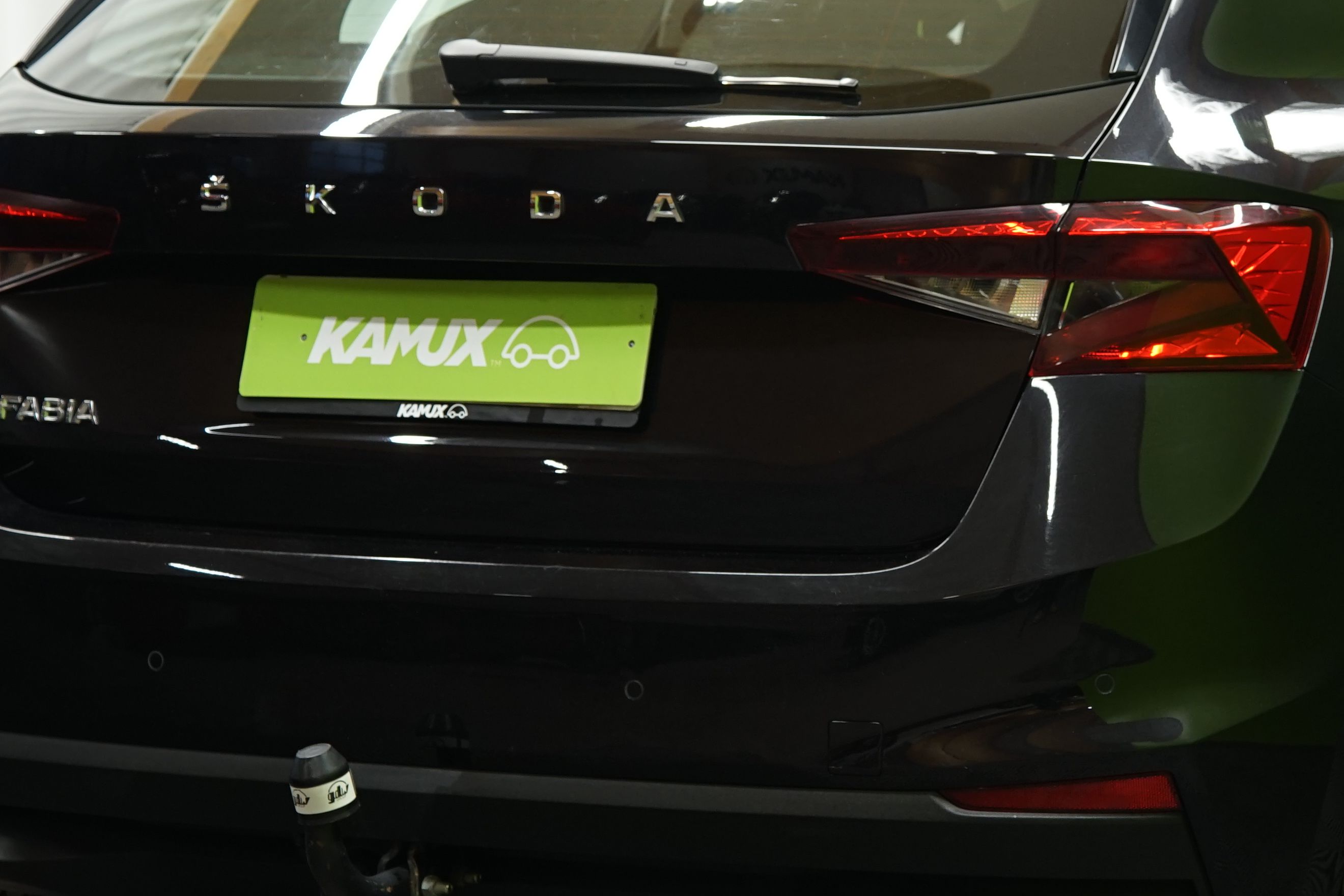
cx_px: 1030
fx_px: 5600
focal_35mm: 150
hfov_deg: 13.6
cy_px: 269
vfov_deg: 9.1
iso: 500
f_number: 5
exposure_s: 1/15
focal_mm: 66
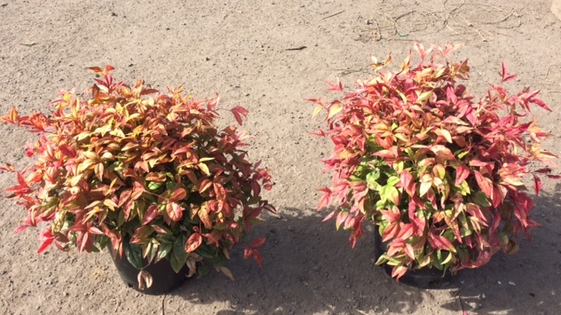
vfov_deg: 36.6
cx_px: 278
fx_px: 476
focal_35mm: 32
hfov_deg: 61.0
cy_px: 176
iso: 32
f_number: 2.2
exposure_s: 1/873
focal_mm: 4.15
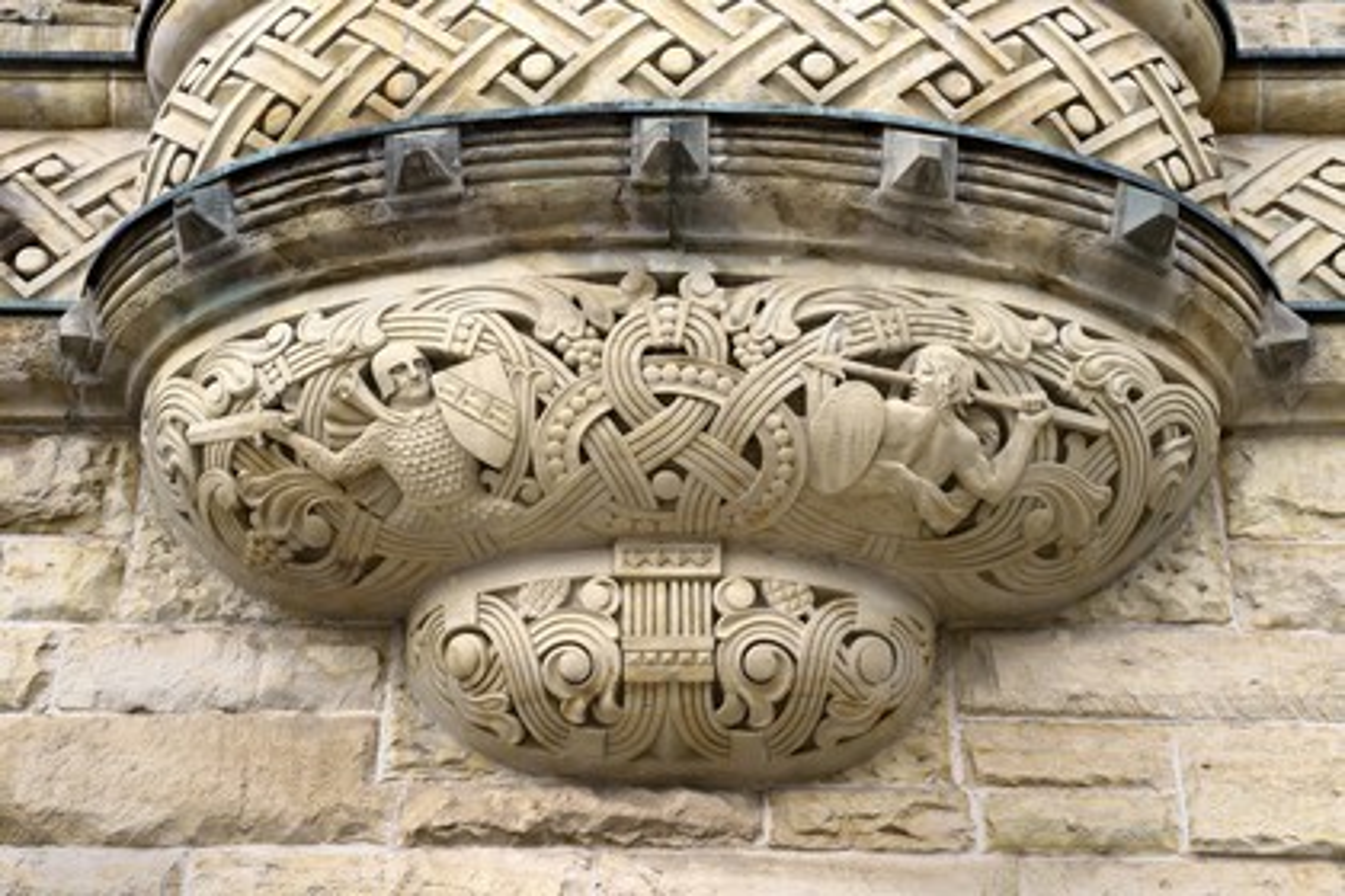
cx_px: 672
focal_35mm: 70
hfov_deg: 28.8
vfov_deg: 19.5
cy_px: 448
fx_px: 2615
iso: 400
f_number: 9
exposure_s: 1/125
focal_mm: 70
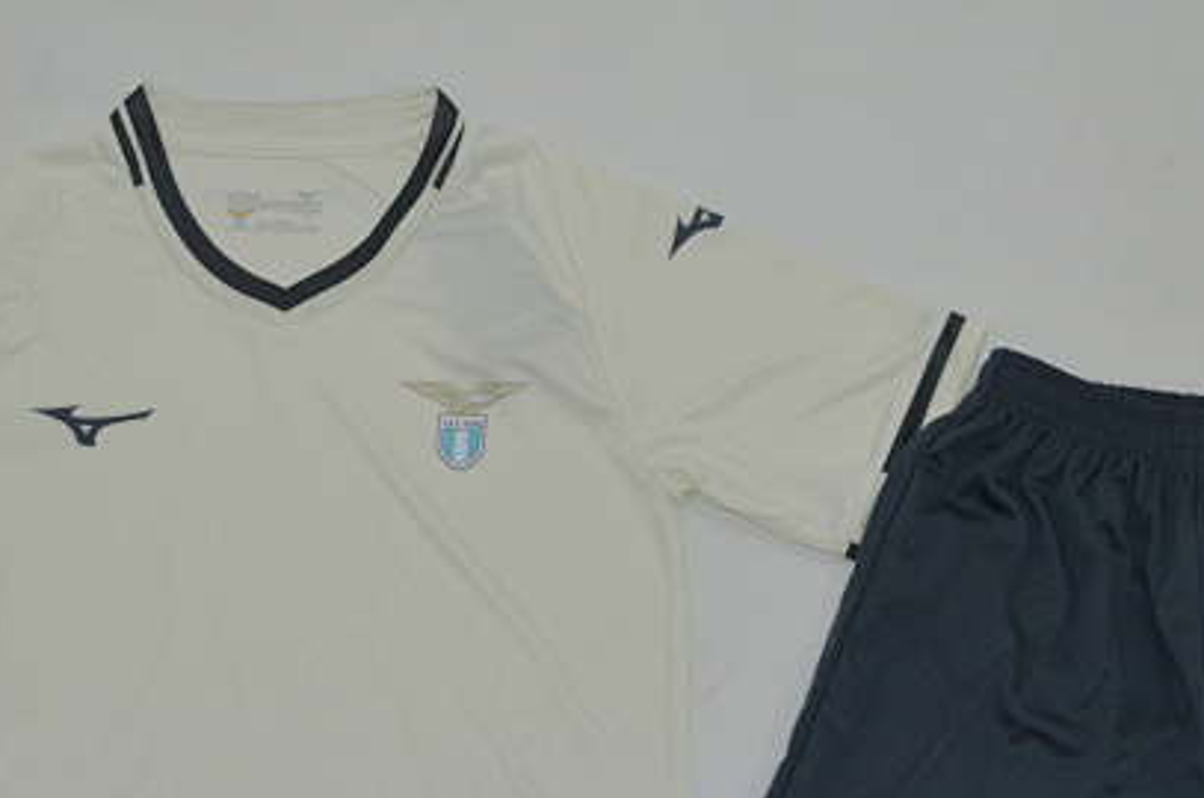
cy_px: 668
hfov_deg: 32.4
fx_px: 2070
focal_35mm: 62
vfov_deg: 21.5
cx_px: 677
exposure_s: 1/200
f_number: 14
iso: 400
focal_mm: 21
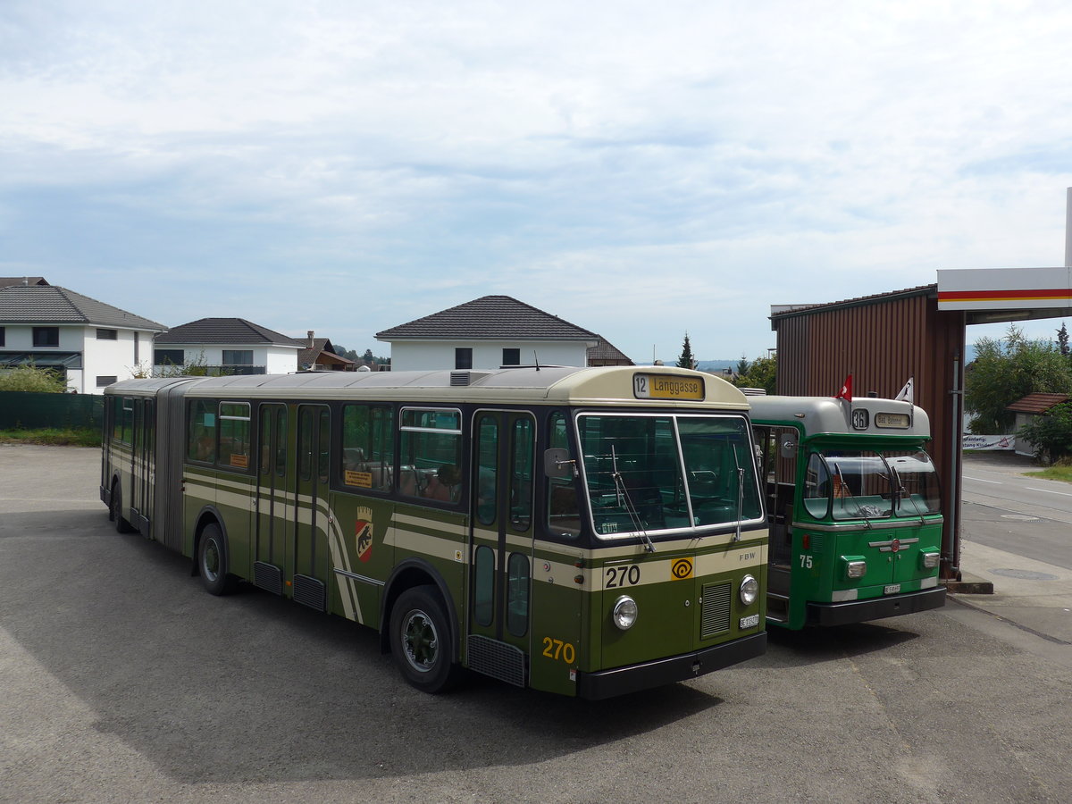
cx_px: 536
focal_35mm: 29
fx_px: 898
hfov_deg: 61.7
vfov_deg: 48.2
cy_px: 402
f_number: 2.8
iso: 80
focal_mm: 6
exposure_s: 1/1600
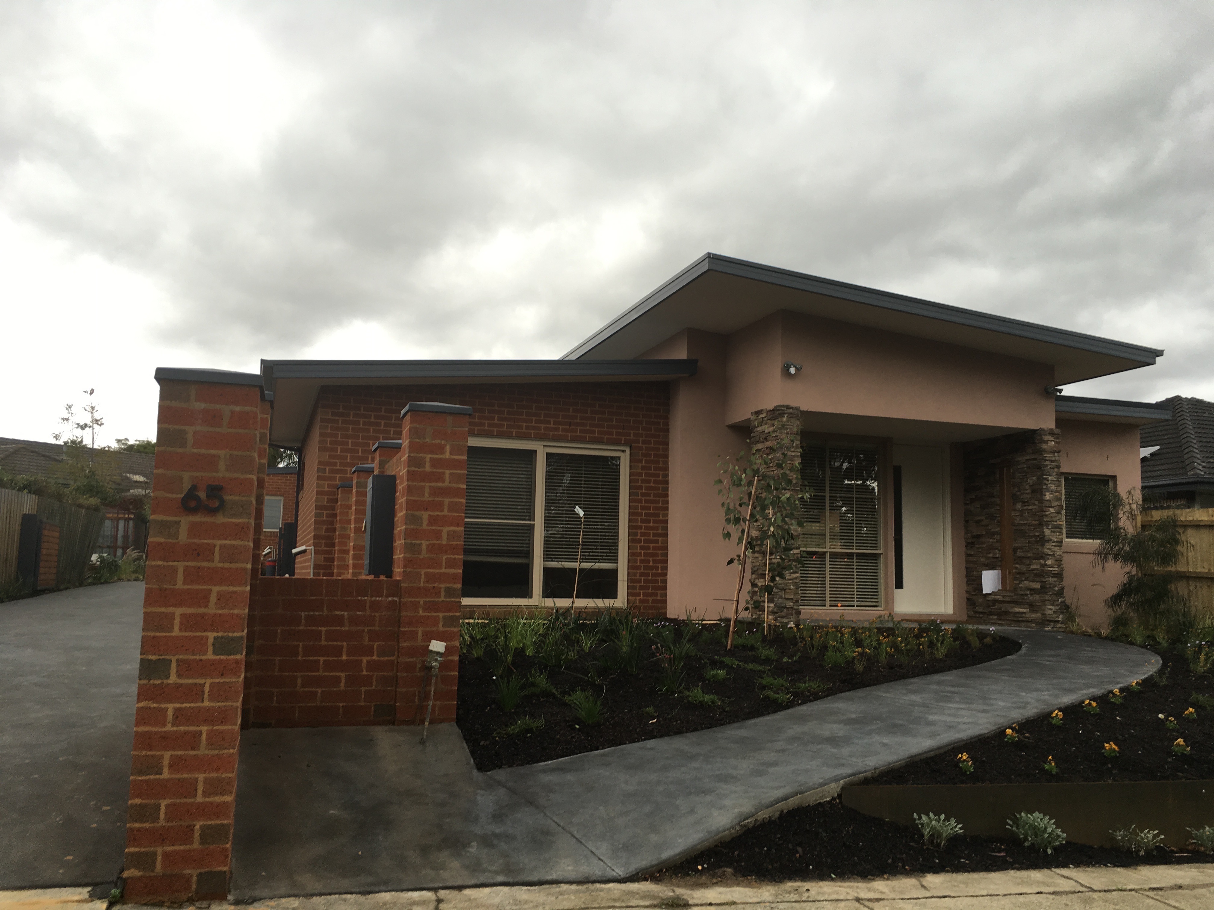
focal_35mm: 29
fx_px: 1017
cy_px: 455
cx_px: 607
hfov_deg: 61.7
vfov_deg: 48.2
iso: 25
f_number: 2.2
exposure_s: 1/50
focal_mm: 4.15
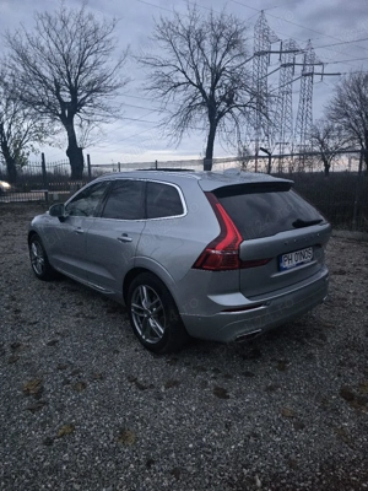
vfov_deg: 73.9
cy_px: 246
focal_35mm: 23
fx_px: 326
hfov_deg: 58.9
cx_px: 184
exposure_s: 1/101
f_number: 1.7
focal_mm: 6.3
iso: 2500
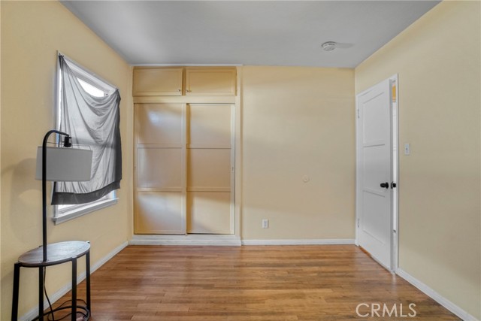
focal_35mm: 16
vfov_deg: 72.1
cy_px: 160
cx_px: 240
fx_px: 220
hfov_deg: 95.0
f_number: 4
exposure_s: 1/30
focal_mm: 11
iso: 1600
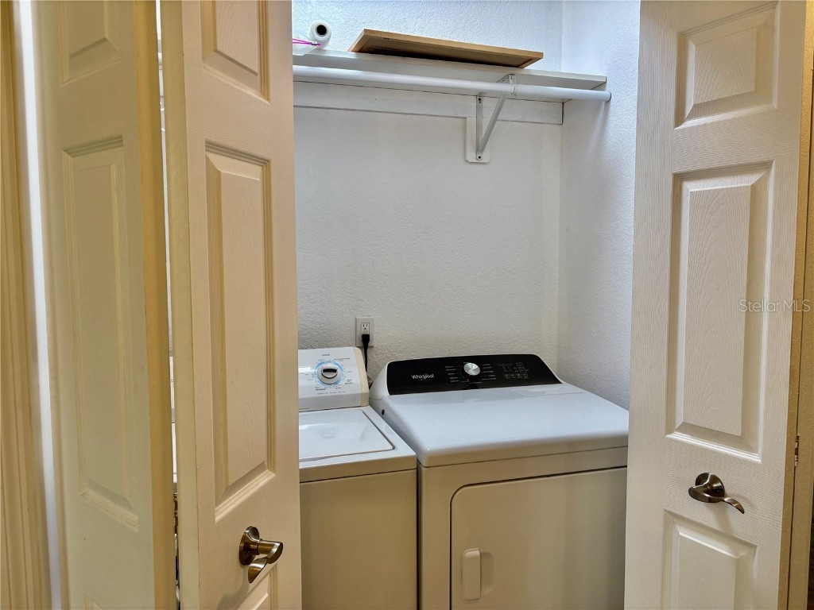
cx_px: 407
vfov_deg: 53.1
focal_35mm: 26
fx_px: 611
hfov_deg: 67.3
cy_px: 305
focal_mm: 5.96
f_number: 1.6
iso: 50
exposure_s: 1/120
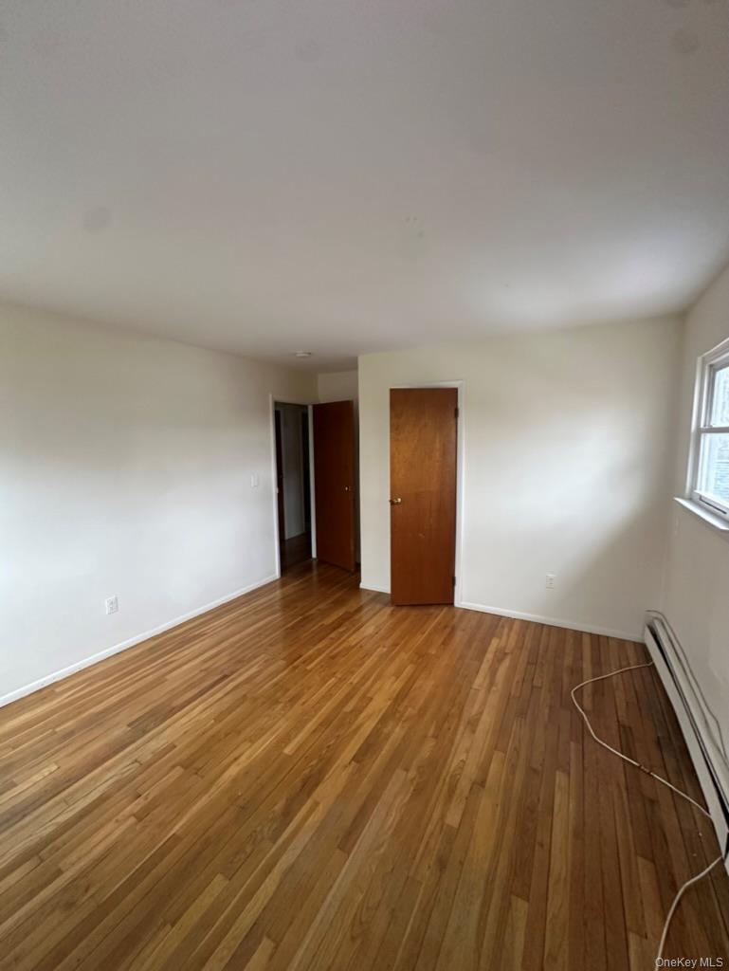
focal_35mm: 14
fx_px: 393
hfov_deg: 85.7
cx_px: 364
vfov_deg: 102.0
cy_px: 486
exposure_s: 1/74
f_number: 2.2
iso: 320
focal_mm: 2.22
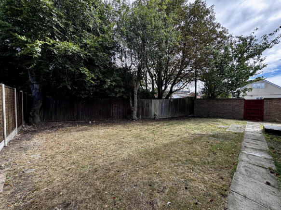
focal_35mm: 14
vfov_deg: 85.7
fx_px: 114
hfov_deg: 102.1
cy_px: 105
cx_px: 140
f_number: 2.2
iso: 40
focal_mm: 2.22
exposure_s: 1/325
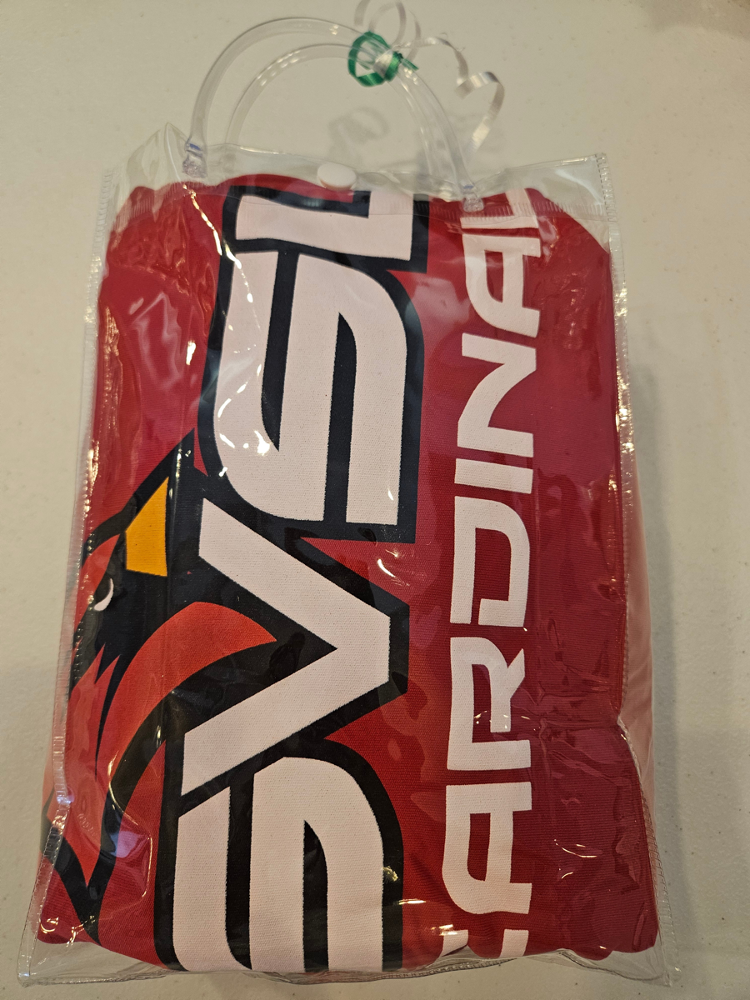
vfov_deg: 73.9
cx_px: 375
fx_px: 664
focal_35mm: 23
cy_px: 500
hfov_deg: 58.9
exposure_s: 1/120
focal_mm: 5.4
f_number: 1.8
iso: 320
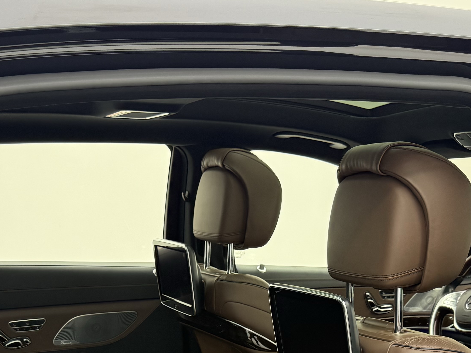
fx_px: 844
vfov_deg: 21.8
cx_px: 170
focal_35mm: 62
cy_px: 433
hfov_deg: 31.0
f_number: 1.78
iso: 200
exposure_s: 1/172
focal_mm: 6.76
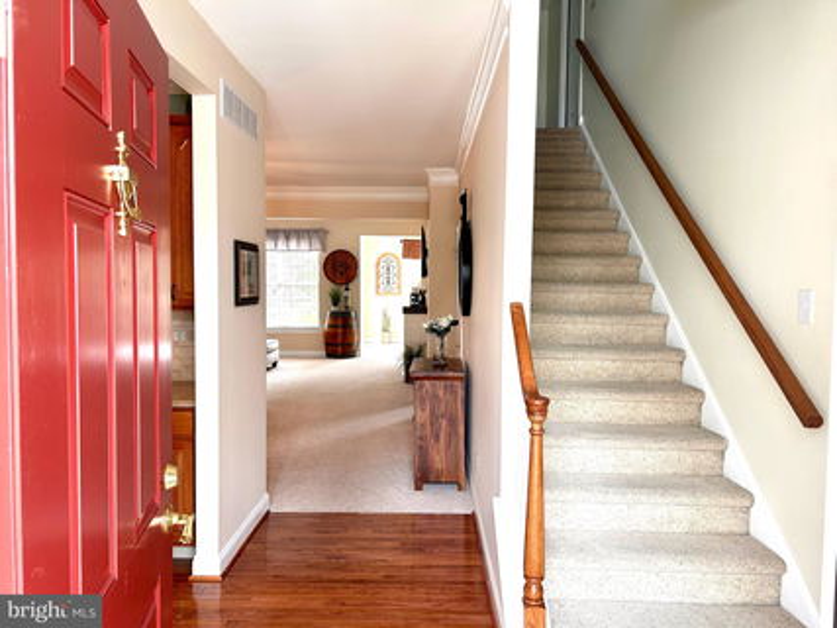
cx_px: 418
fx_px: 628
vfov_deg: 53.0
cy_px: 314
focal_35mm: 26
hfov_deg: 67.3
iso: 64
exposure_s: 1/120
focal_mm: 5.7
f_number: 1.5
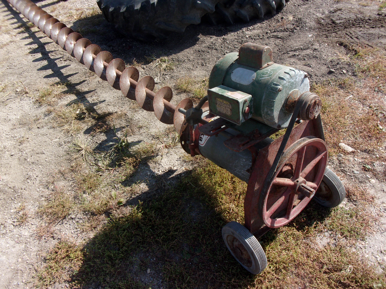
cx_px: 193
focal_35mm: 28
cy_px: 144
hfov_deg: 63.4
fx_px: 312
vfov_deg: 49.7
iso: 80
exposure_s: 1/58
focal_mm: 5.1
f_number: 10.8
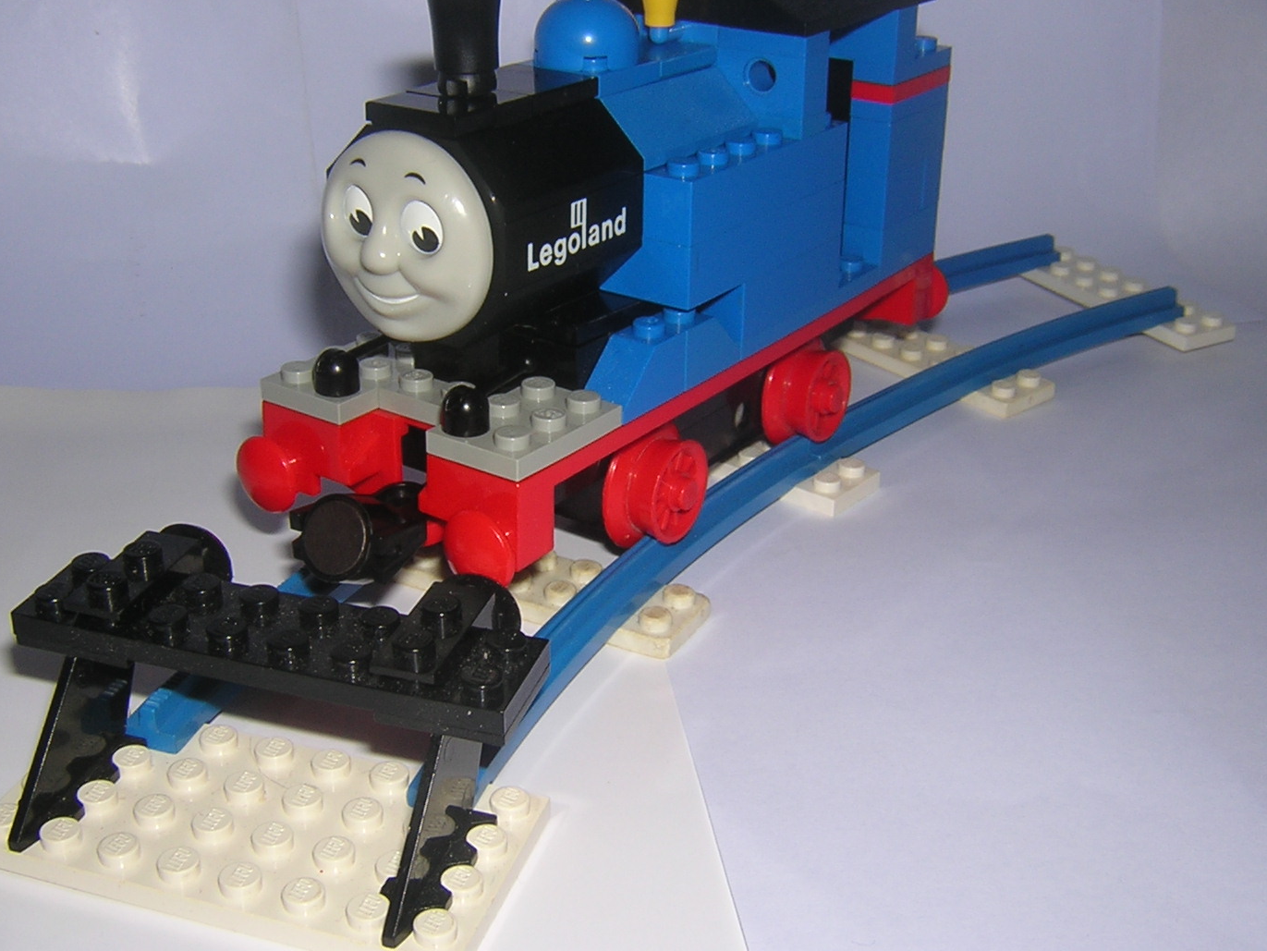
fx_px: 1538
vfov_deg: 34.3
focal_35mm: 42
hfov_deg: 44.8
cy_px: 411
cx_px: 602
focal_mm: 4.7
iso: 100
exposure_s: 1/60.1
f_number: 5.2
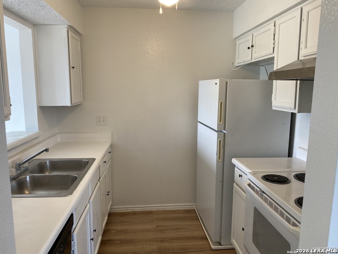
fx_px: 254
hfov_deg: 67.3
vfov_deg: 53.1
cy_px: 127
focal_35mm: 26
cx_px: 169
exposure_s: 1/60
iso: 64
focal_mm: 4.25
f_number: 1.8
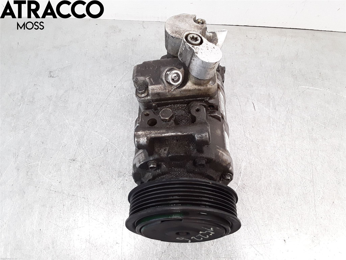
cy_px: 130
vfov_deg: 49.7
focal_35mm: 28
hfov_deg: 63.4
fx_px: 280
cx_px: 173
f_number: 1.9
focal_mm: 2.91
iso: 100
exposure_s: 1/100
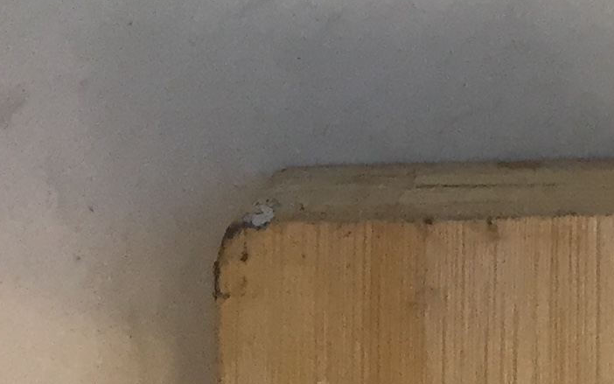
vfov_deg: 8.1
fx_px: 2393
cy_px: -684
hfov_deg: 12.3
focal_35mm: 143
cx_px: 1350
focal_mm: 4.15
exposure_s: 1/33
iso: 40
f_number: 2.2
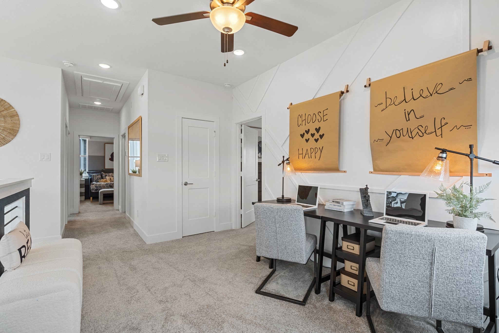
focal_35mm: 16
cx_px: 250
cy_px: 166
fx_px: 222
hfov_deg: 96.7
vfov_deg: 73.7
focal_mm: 16
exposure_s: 1/6
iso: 320
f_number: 9
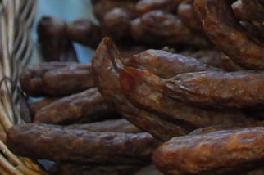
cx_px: 411
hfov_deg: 9.3
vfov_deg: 6.3
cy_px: -72
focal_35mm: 215
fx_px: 1572
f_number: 4.8
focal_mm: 45
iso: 2000
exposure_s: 1/40
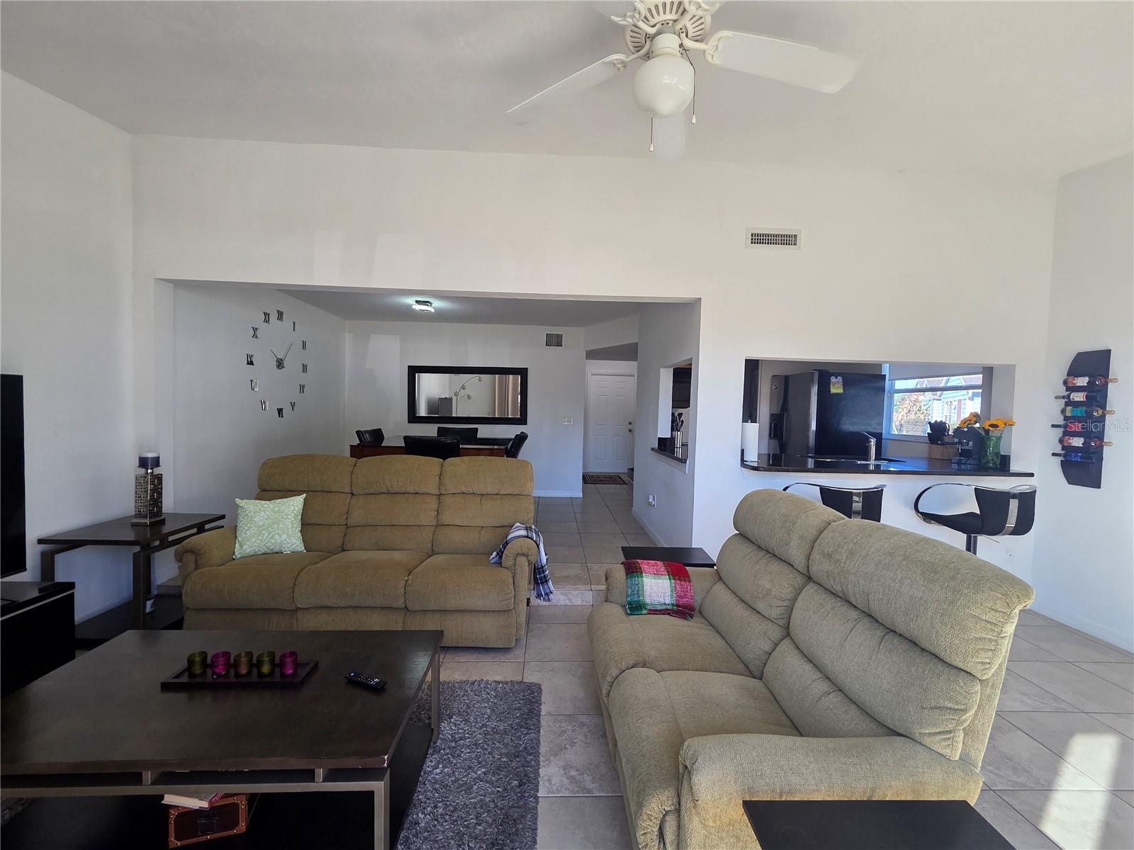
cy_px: 425
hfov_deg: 106.2
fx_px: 426
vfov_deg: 89.9
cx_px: 567
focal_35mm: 13
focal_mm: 2.2
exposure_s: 1/120
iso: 125
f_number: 2.2
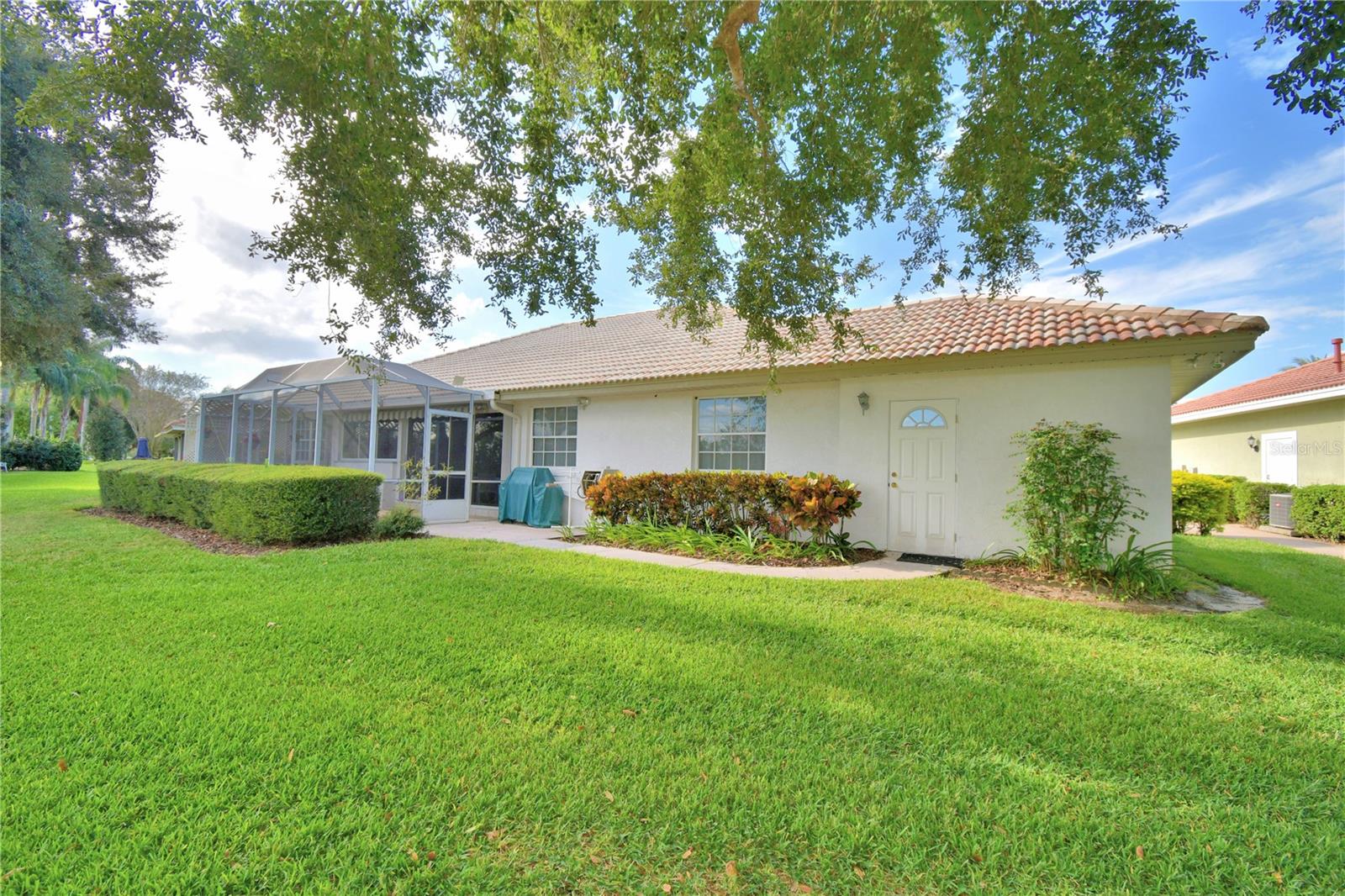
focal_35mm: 15
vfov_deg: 77.3
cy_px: 448
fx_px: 560
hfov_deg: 100.4
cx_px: 672
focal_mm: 10
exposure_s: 1/250
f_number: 7.1
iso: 100
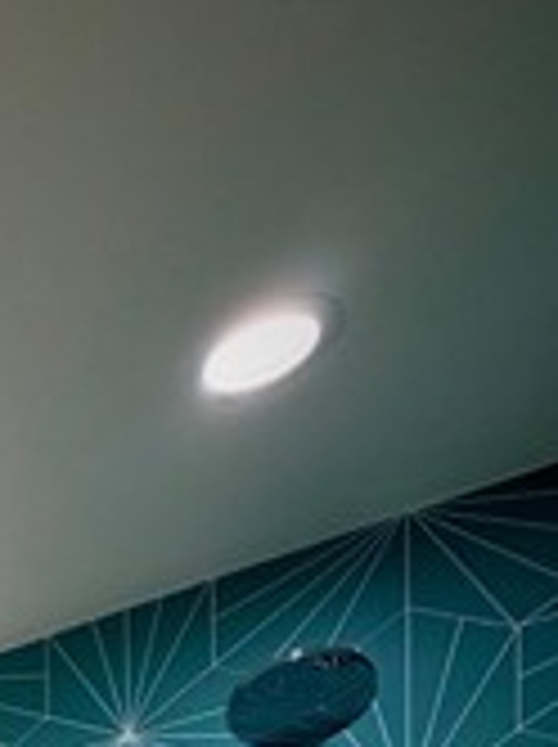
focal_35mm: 54
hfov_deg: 19.3
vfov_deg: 22.2
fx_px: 1164
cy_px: 1332
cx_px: -482
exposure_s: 1/120
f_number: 2.2
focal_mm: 2.22
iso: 80
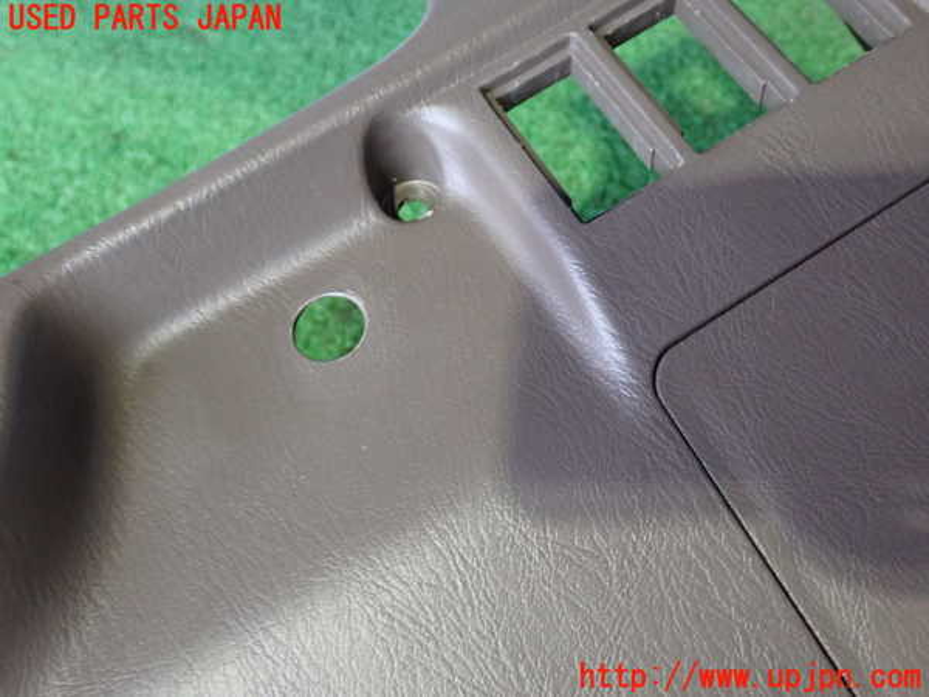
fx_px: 1020
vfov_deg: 37.7
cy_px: 348
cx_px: 464
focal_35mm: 38
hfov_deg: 49.0
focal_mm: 6.83
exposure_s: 1/30
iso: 800
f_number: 2.7
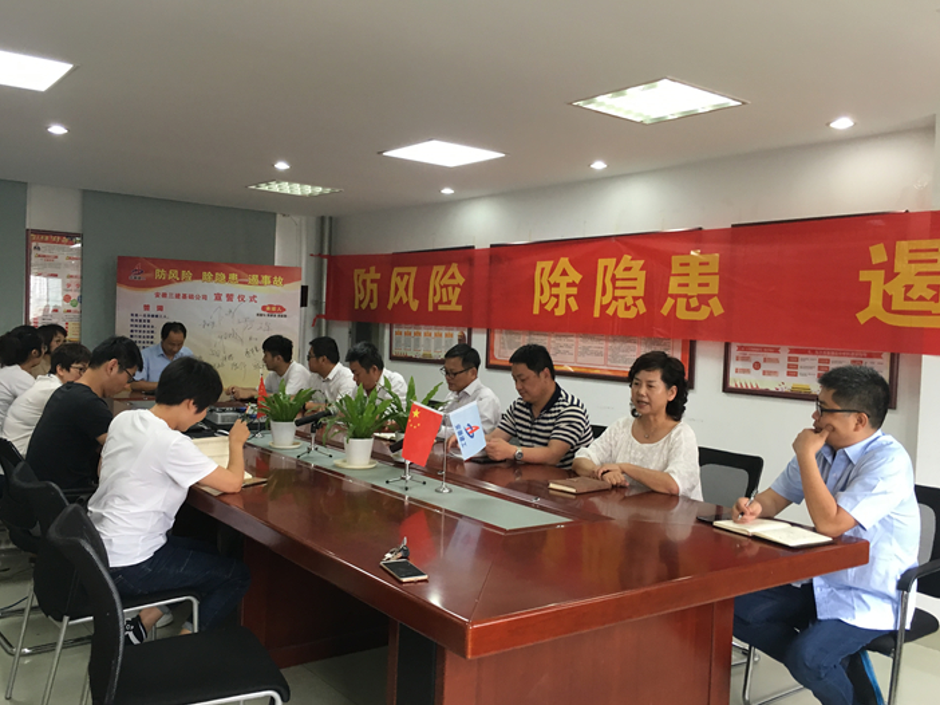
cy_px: 358
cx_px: 443
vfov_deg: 45.4
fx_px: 842
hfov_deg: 58.3
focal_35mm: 31
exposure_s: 1/33
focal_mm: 4.15
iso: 50
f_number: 2.2
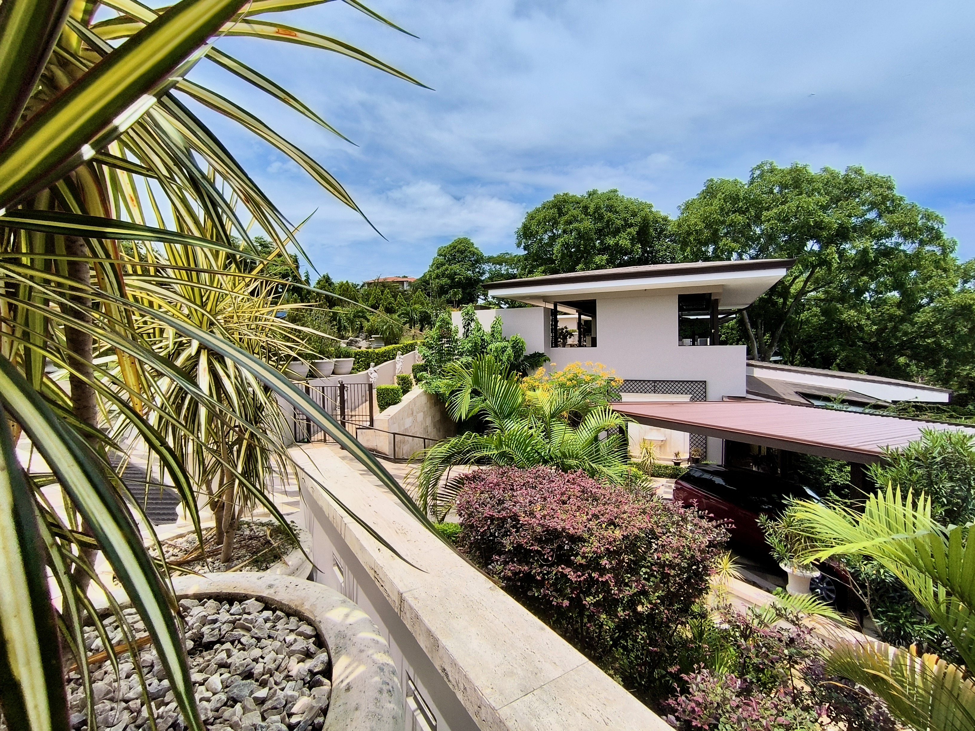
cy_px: 366
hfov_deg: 94.5
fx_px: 451
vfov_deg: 78.1
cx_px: 488
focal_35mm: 16
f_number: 2.2
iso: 50
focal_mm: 1.65
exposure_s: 1/3944
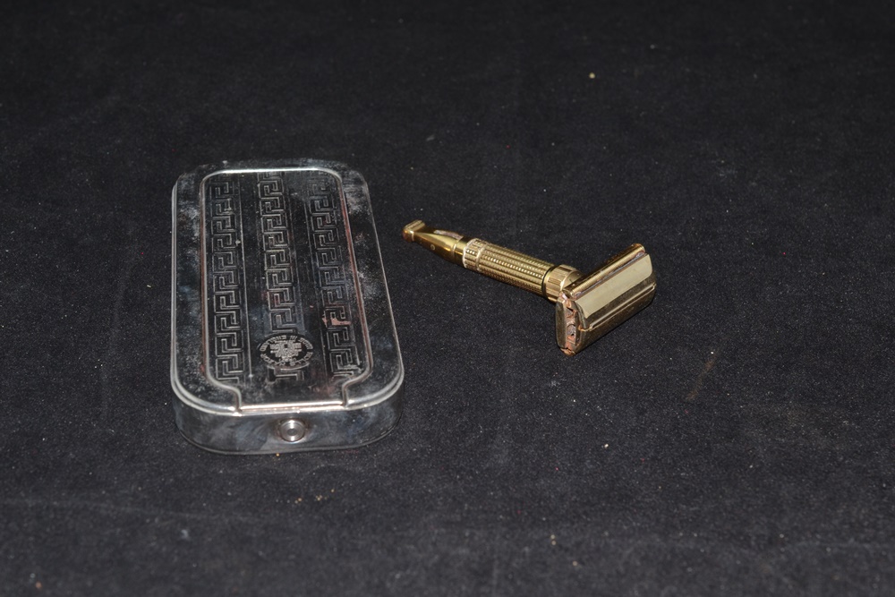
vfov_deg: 22.6
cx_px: 448
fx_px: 1492
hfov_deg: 33.4
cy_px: 298
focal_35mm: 60
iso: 100
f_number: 8
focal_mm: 40
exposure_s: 1/60
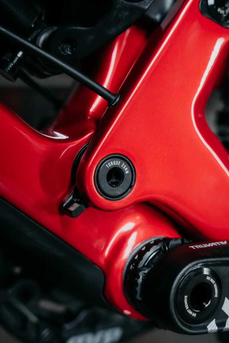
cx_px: 114
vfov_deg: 39.4
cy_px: 172
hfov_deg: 26.8
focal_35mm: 50
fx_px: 480
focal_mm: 50.3
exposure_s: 1/125
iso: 1600
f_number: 4.5
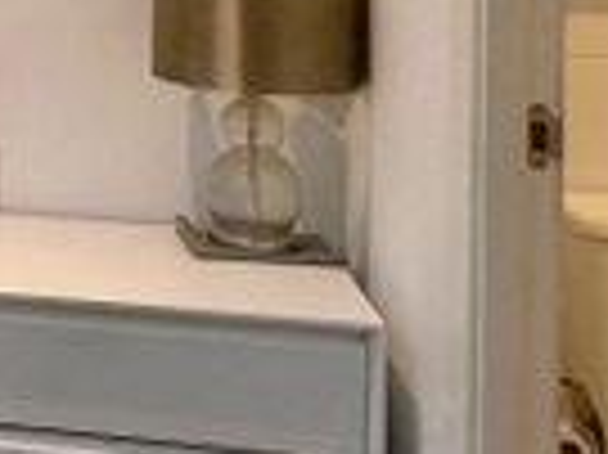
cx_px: -761
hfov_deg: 13.6
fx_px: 2001
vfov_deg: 12.3
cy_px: -256
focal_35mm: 114
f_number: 1.78
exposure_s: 1/100
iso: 200
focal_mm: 6.76
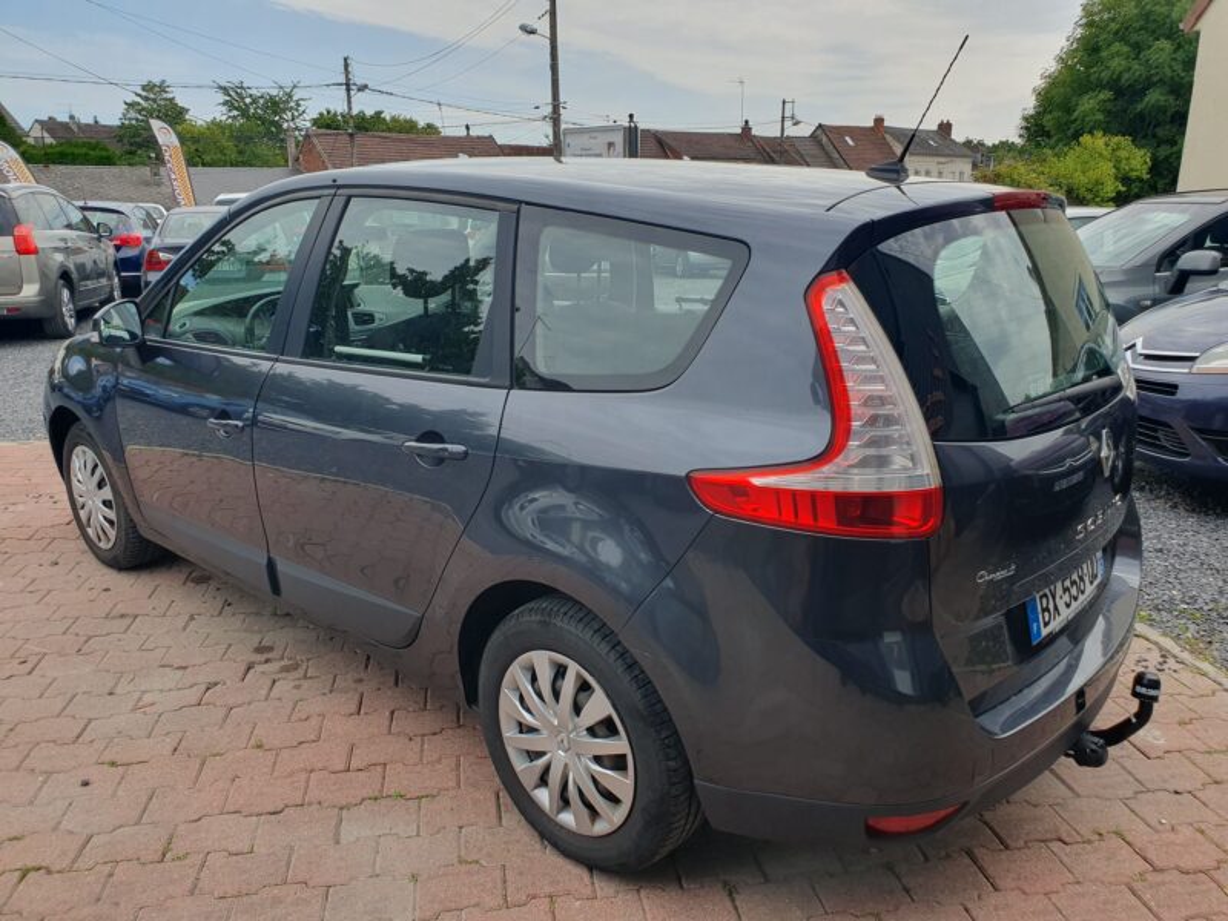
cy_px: 460
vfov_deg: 53.1
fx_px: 922
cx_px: 614
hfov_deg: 67.3
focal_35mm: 26
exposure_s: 1/956
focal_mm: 4.32
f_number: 2.4
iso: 50
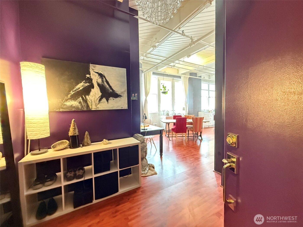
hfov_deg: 102.1
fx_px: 123
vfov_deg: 85.7
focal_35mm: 14
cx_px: 152
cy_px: 114
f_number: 2.2
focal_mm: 2.22
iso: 1600
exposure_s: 1/30
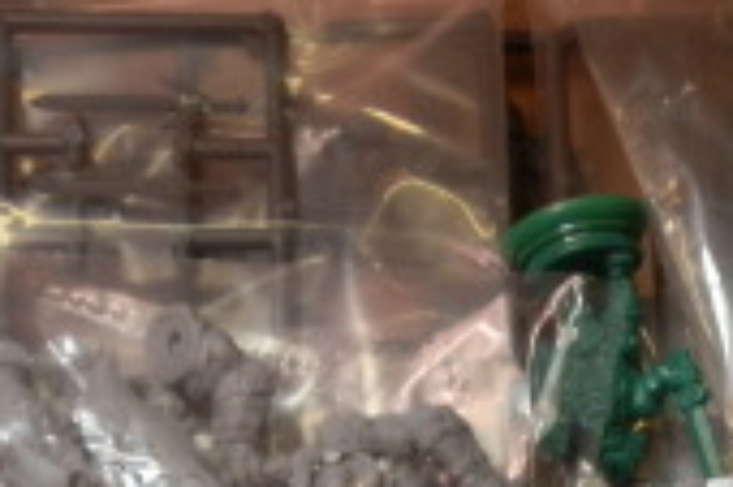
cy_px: 715
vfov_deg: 14.0
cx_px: 630
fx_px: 1871
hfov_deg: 21.8
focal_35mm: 92
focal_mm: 5
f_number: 3.1
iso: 80
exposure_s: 1/30
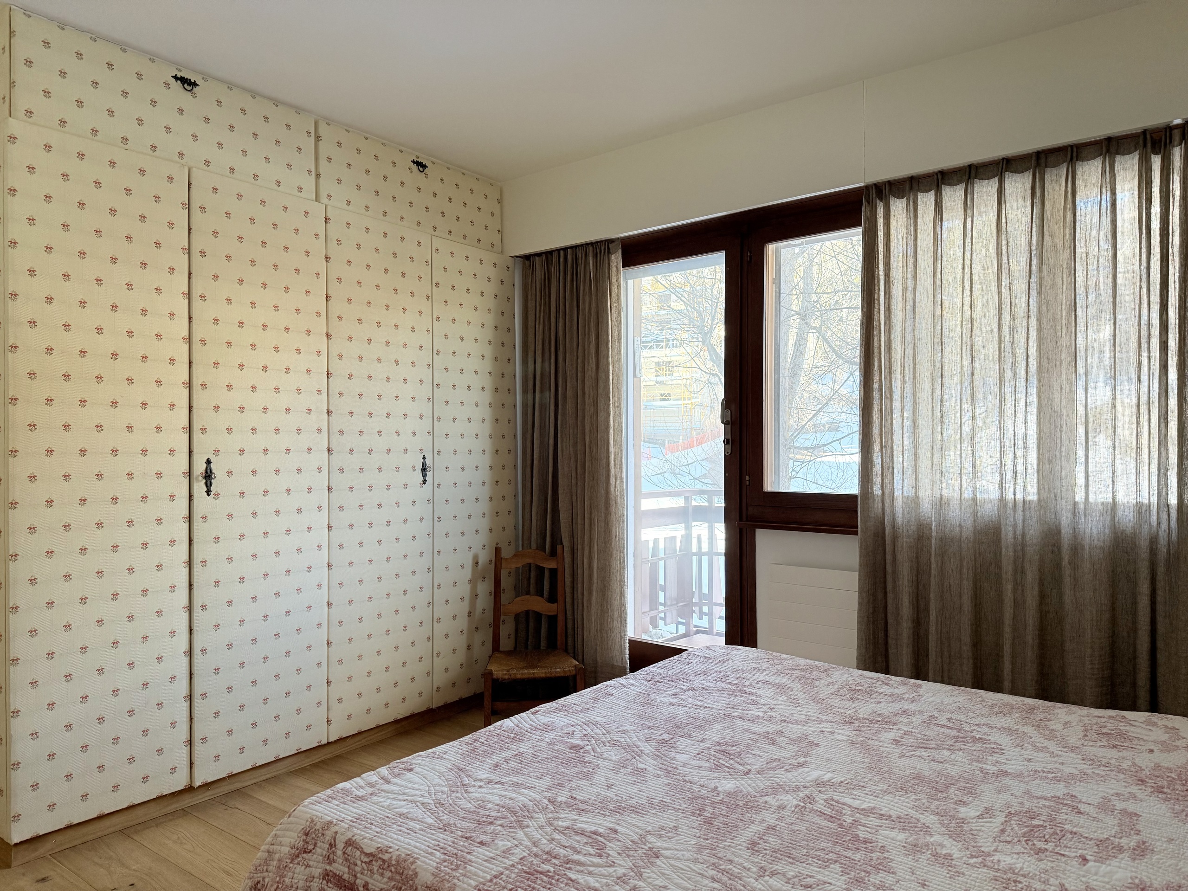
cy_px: 446
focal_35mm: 24
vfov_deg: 56.8
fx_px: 824
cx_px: 594
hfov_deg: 71.6
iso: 200
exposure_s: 1/237
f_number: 1.78
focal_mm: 6.76
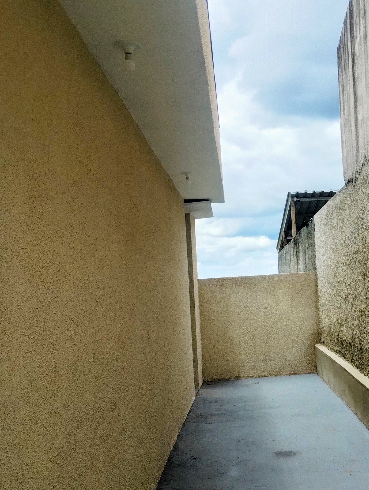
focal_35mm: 47
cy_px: 305
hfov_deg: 30.2
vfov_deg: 40.1
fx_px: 666
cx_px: 296
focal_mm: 4.27
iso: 100
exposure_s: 1/901
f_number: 1.8
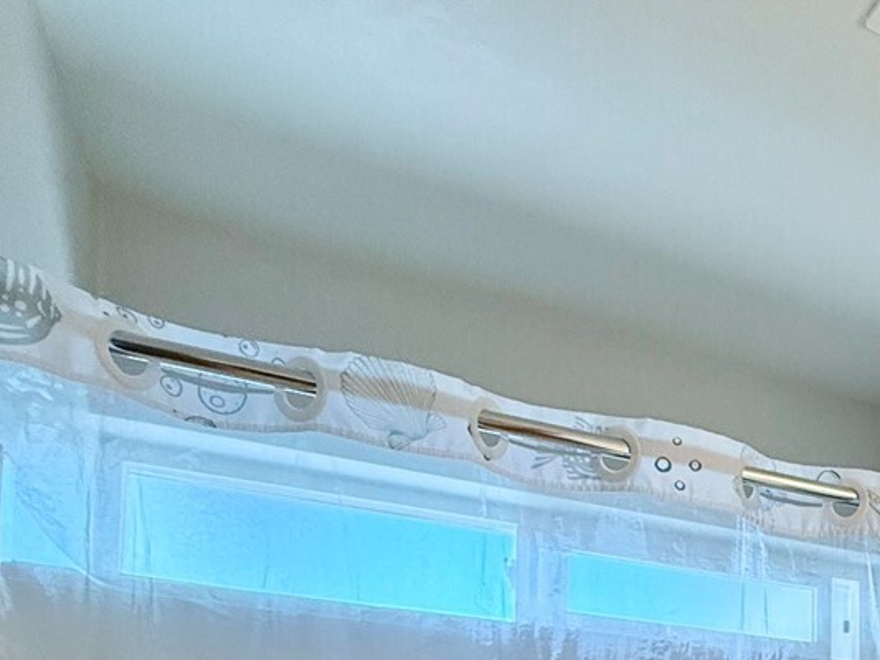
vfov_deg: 29.0
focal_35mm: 42
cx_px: 1002
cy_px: 818
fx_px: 1068
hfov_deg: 36.7
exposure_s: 1/120
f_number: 2.2
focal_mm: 2.22
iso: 320
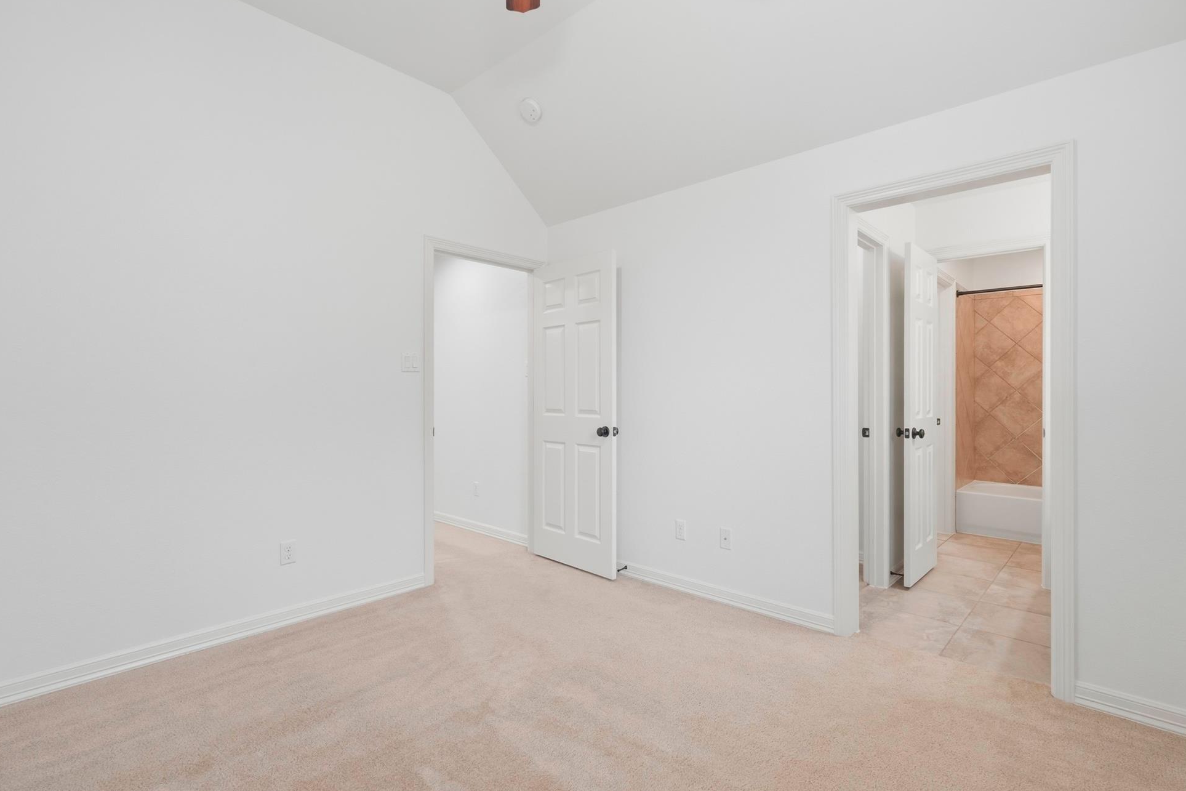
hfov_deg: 93.2
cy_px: 403
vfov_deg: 70.4
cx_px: 622
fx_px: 560
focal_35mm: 17
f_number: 9
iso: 640
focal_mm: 16
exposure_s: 1/5
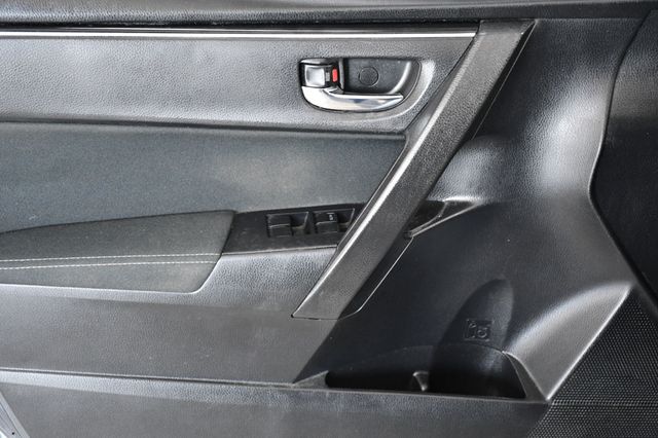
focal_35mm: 72
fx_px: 1315
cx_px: 329
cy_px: 219
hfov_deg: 28.1
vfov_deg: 18.9
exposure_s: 1/125
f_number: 5.6
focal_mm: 48
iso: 2500
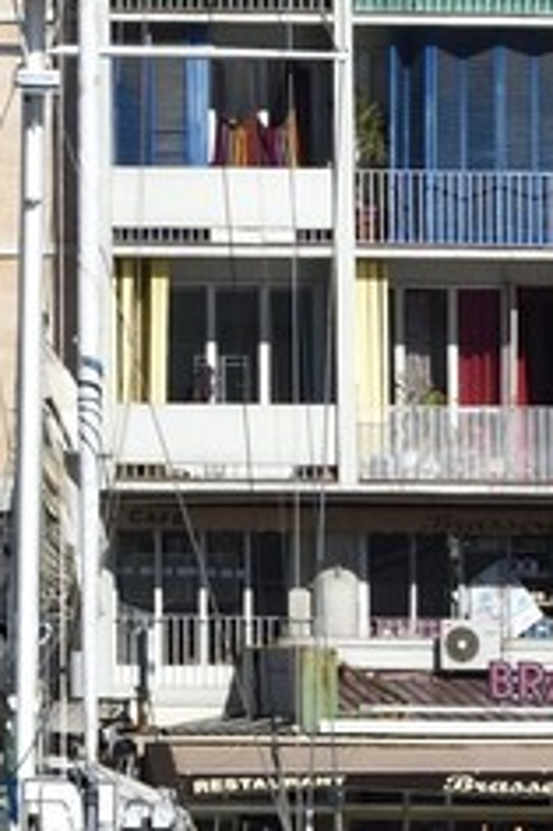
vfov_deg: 1.7
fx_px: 27319
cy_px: -1306
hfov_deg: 1.2
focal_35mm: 1184
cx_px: -685
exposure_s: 1/320
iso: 200
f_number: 16
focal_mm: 175
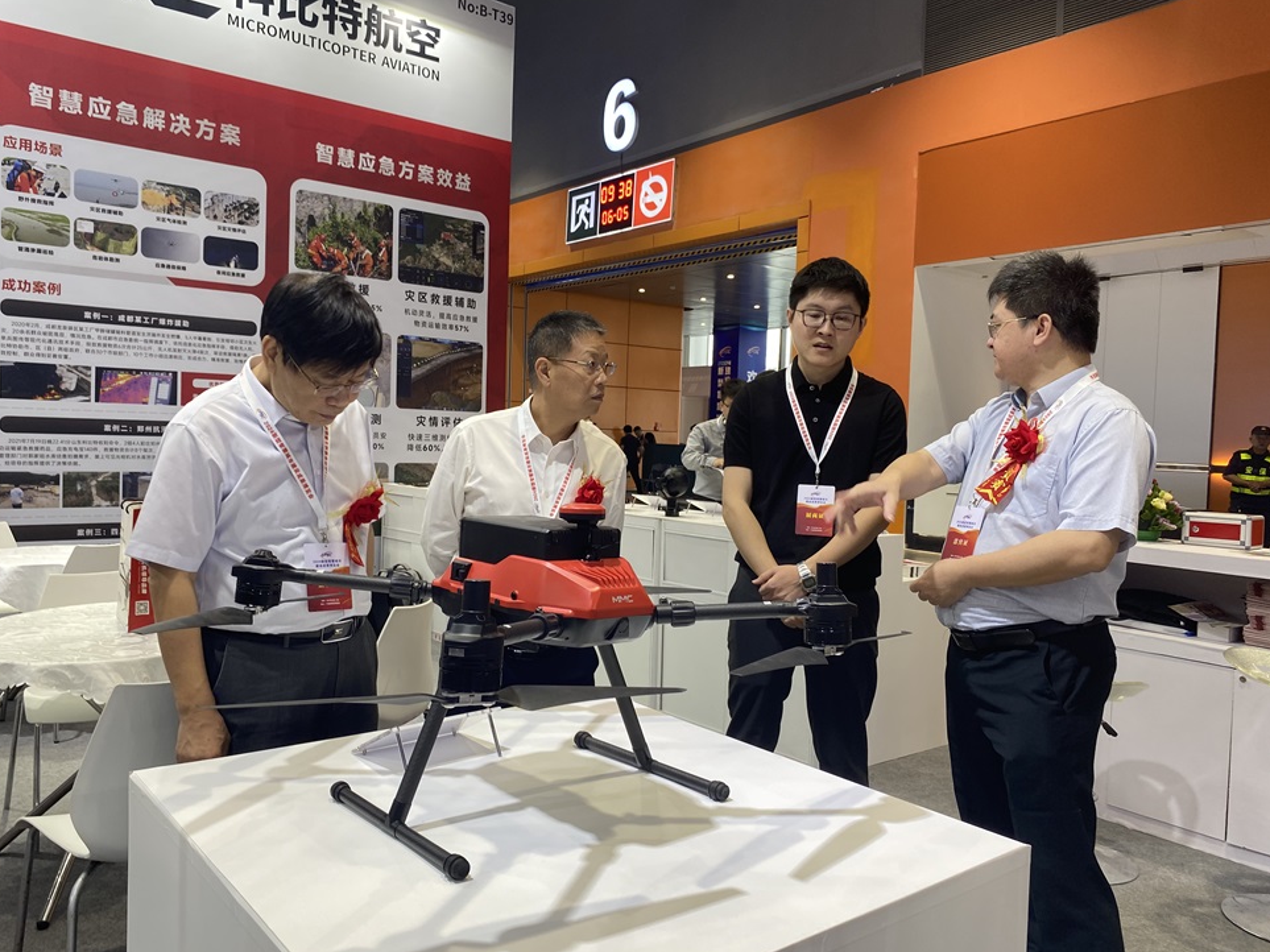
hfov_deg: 65.3
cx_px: 619
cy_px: 488
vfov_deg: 51.3
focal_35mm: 27
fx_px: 990
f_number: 1.8
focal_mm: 4.25
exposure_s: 1/100
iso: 64
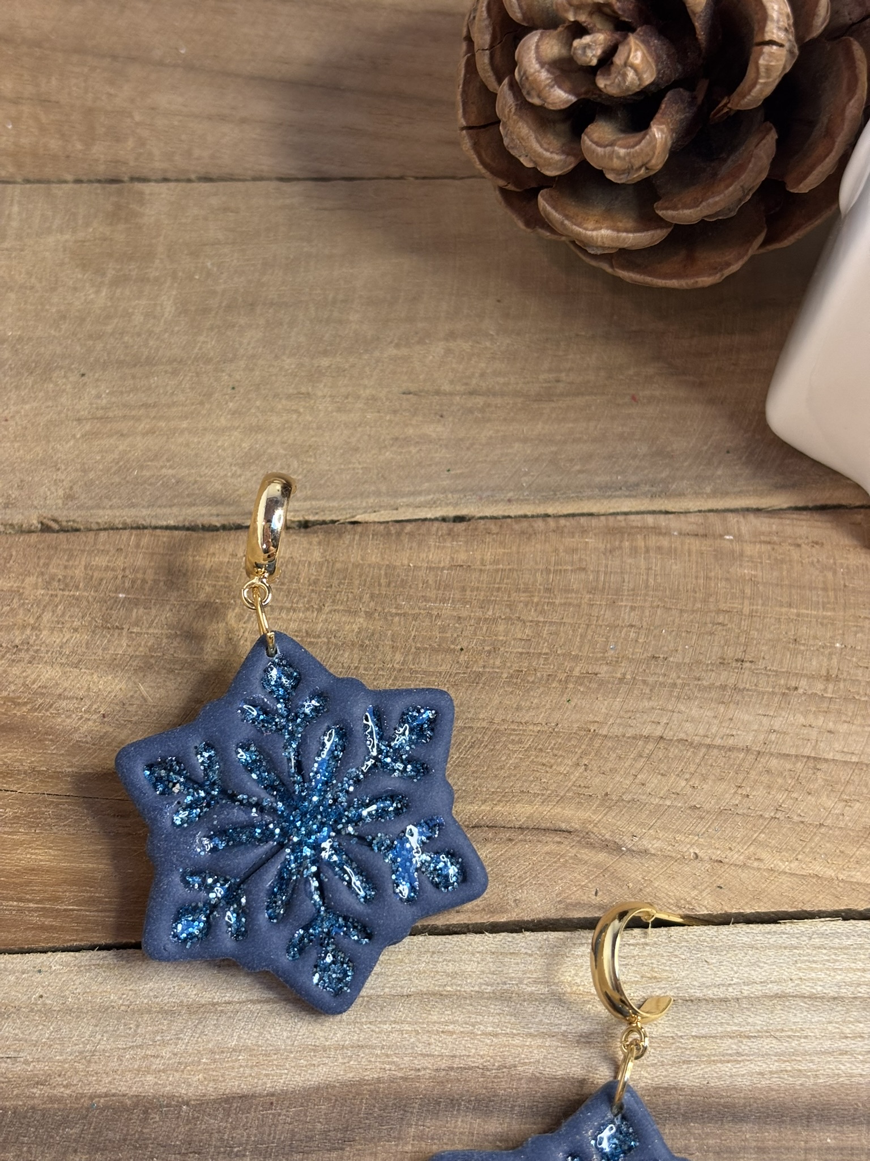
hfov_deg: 28.0
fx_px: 1743
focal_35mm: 52
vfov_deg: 36.8
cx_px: 435
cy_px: 580
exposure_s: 1/50
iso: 100
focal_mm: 5.96
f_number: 1.6
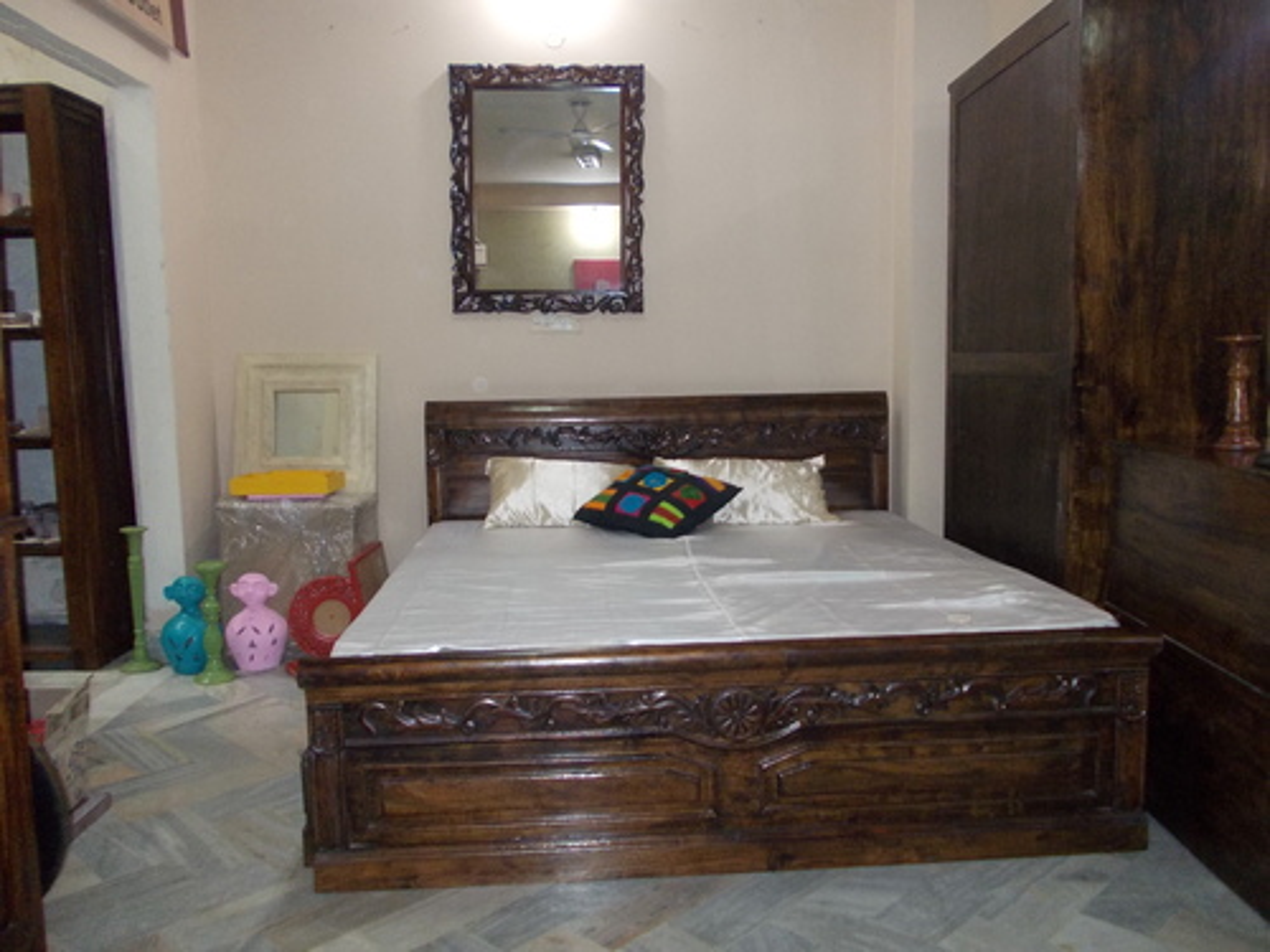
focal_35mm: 28
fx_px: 1027
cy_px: 476
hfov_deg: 63.4
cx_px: 635
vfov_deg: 49.7
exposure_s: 1/25
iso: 200
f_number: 2.7
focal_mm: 4
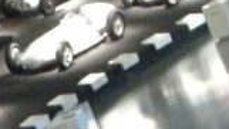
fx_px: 1447
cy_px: 322
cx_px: -127
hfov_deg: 8.8
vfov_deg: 5.0
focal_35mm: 238
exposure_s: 1/20
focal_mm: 9
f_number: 3.3
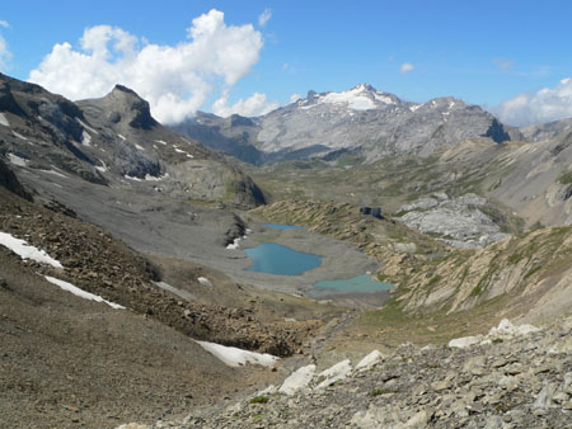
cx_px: 286
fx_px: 595
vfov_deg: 39.7
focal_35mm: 36
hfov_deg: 51.3
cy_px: 214
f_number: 8
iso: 100
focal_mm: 6
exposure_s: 1/320
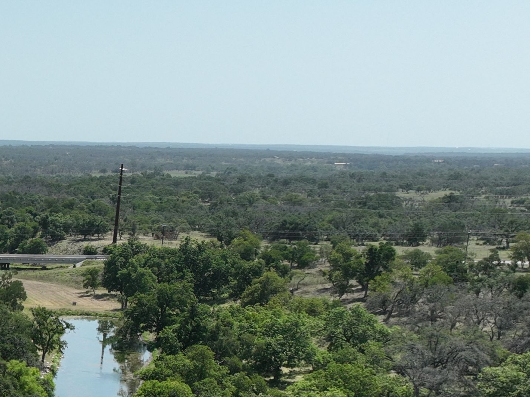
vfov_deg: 15.8
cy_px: 509
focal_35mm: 89
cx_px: -376
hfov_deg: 18.2
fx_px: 1362
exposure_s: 1/100
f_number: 2.8
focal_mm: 12.29
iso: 100
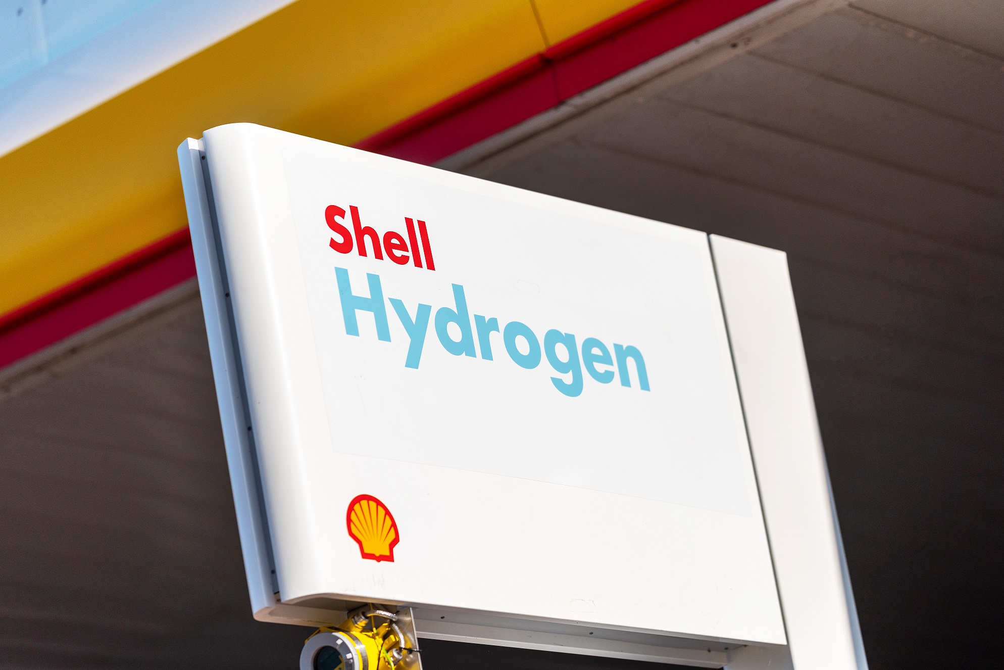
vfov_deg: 10.2
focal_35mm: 135
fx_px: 3765
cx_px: 502
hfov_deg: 15.2
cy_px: 335
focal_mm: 135
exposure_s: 1/8000
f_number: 1.8
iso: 100
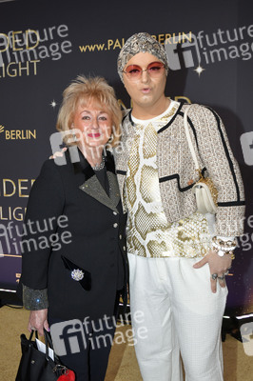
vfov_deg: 50.7
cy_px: 190
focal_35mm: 38
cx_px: 126
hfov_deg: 35.0
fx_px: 401
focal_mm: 38
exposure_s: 1/250
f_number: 6.3
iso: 1250
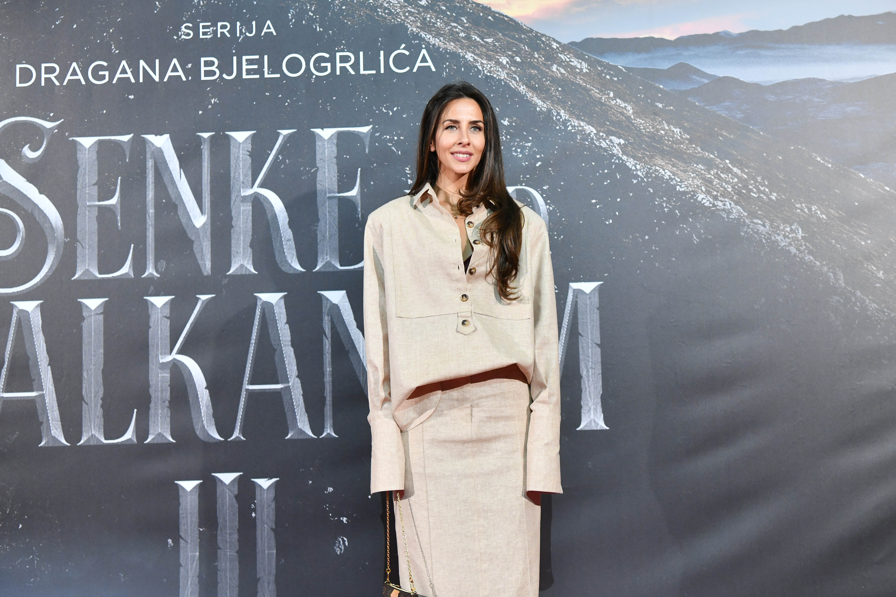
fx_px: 1195
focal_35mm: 48
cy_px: 298
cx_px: 448
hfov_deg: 41.1
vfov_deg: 28.1
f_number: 4
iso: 1600
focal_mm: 48
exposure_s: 1/400
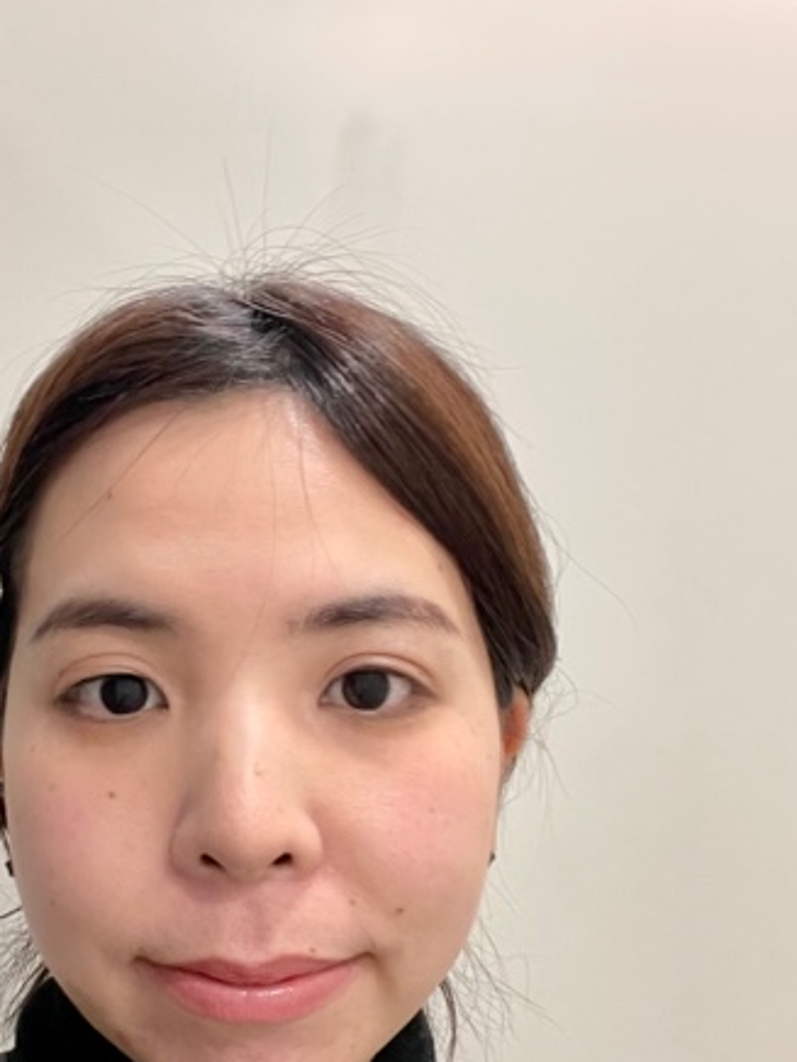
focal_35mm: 44
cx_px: 246
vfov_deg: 42.0
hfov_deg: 32.5
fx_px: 1351
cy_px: 753
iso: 320
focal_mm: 2.71
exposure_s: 1/50
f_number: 2.2
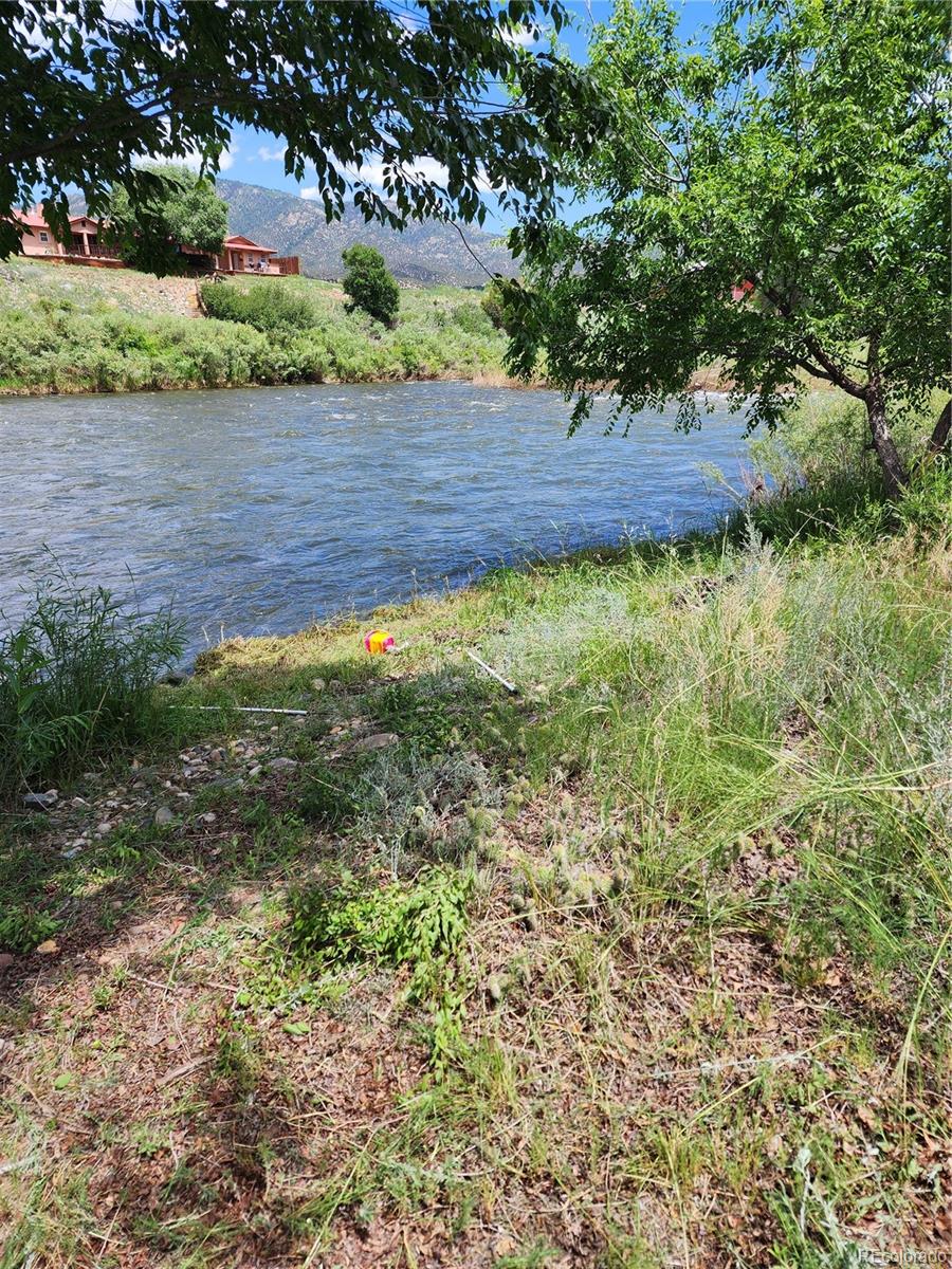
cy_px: 634
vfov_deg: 73.9
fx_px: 843
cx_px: 476
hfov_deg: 58.9
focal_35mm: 23
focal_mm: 6.4
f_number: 1.8
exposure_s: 1/547
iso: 12
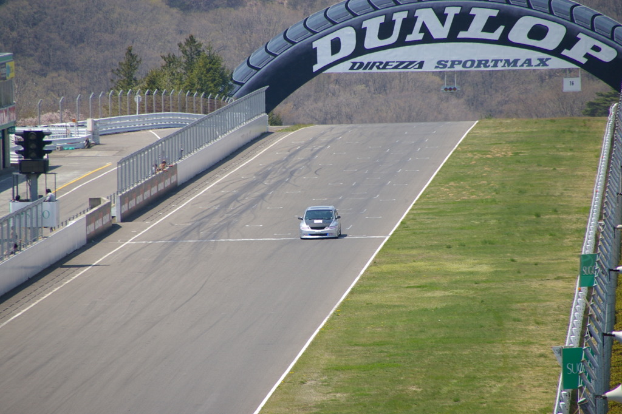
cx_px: 311
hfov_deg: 5.5
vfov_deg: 3.7
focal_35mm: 375
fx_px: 6477
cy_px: 207
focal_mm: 250
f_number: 8
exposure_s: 1/500
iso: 200
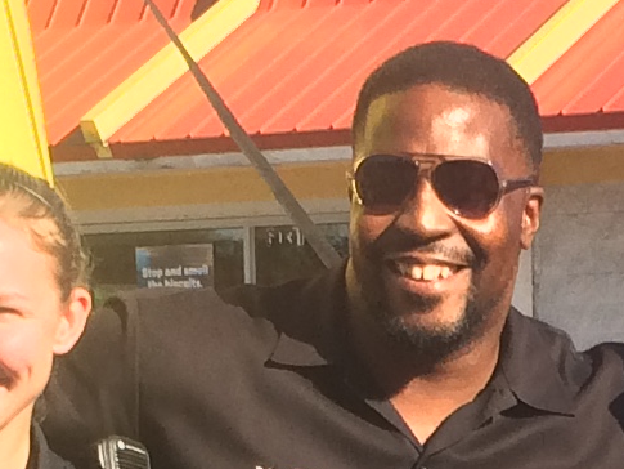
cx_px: 621
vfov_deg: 7.3
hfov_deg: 10.1
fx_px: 3516
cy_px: 982
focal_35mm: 195
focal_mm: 4.15
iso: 32
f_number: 2.2
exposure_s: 1/1244
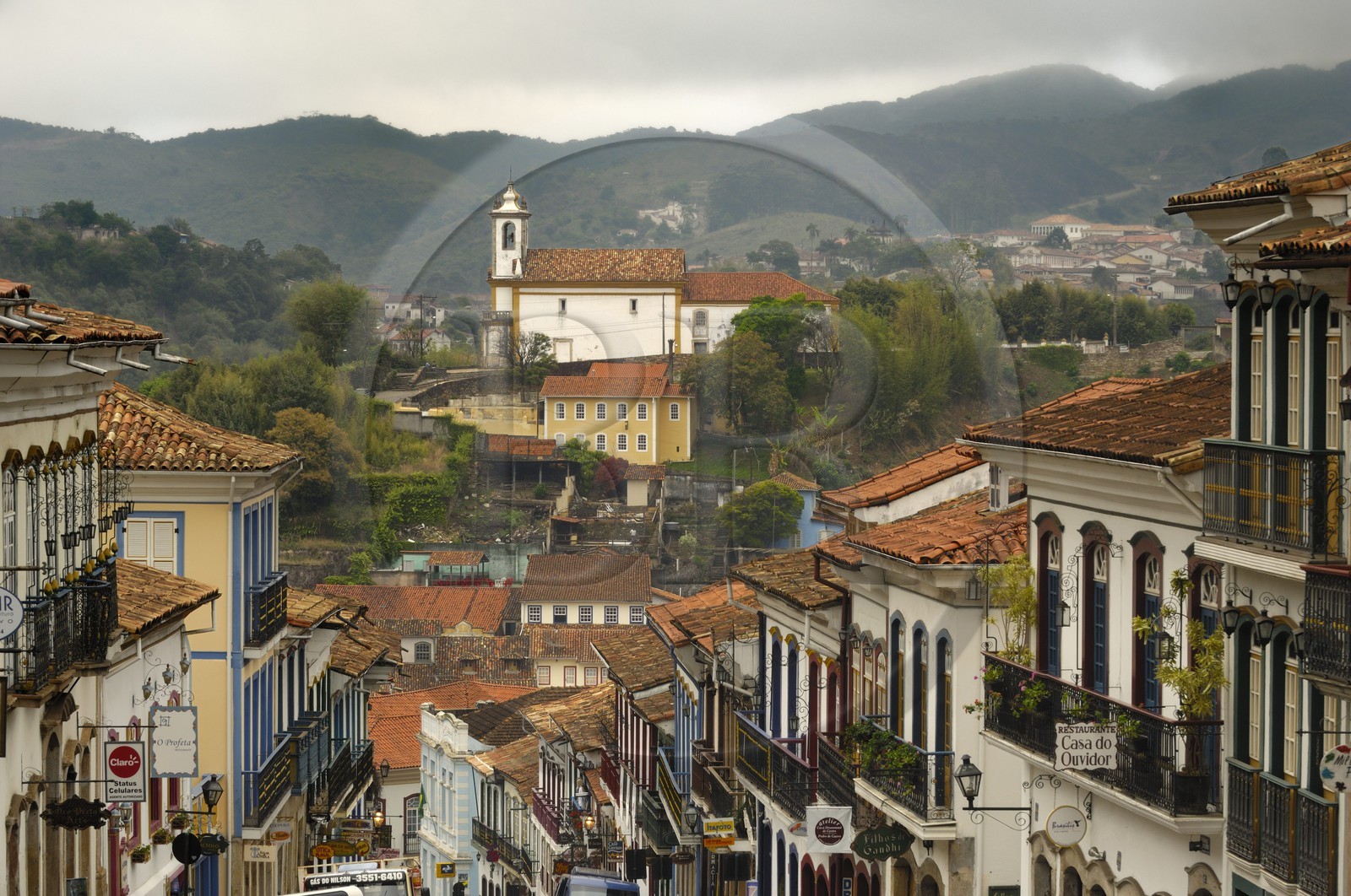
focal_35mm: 112
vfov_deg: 12.1
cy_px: 448
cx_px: 676
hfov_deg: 18.2
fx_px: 4216
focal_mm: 75
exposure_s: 1/20
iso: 100
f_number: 9
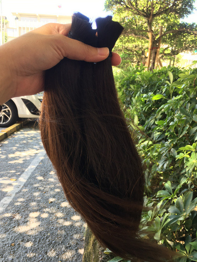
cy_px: 151
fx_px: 258
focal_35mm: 34
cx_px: 94
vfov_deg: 53.7
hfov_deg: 41.8
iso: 25
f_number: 2.2
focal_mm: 4.15
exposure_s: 1/60
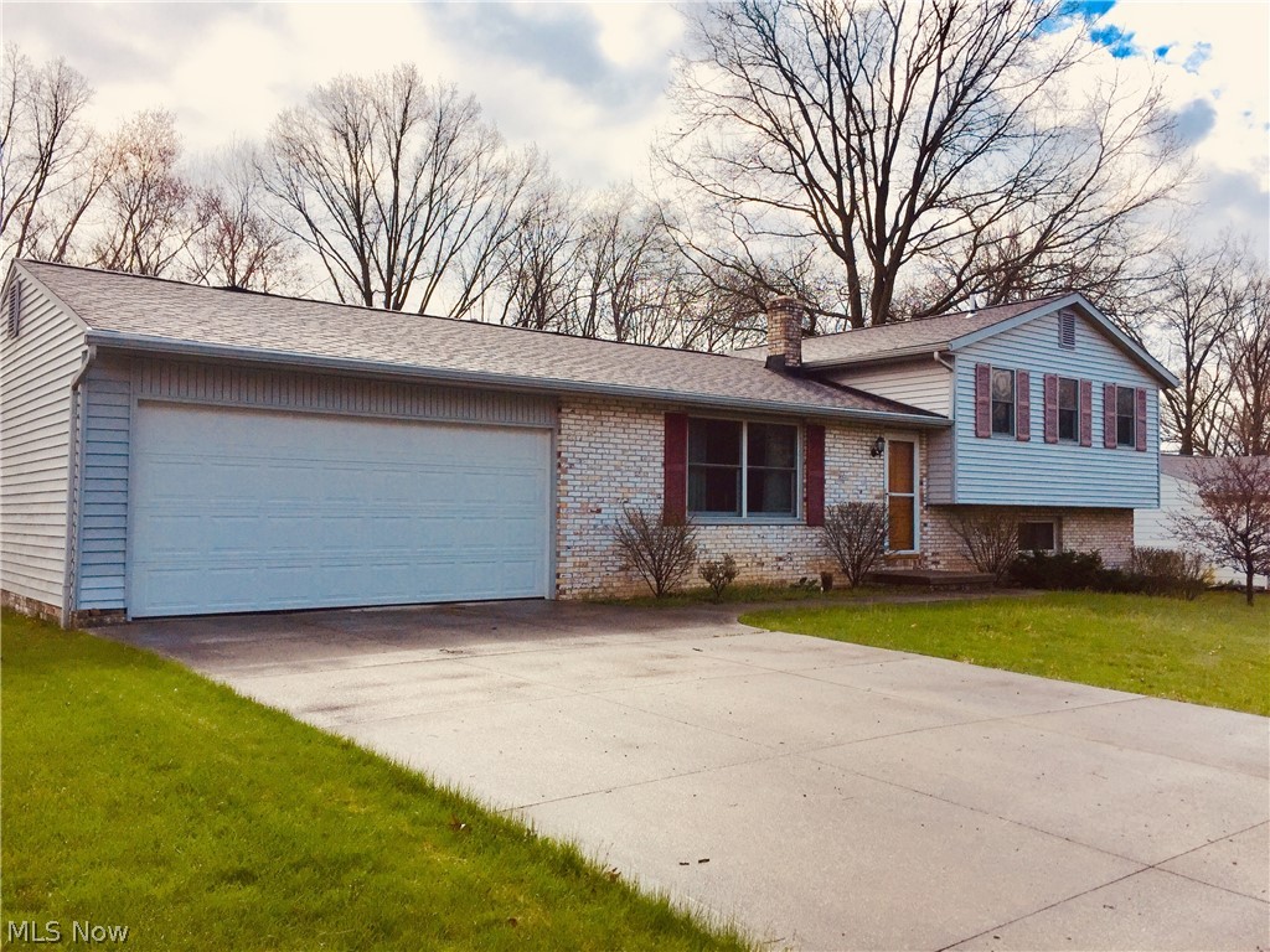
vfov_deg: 48.2
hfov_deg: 61.7
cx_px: 635
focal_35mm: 29
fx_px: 1064
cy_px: 476
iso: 32
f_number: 2.2
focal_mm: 4.15
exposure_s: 1/2326
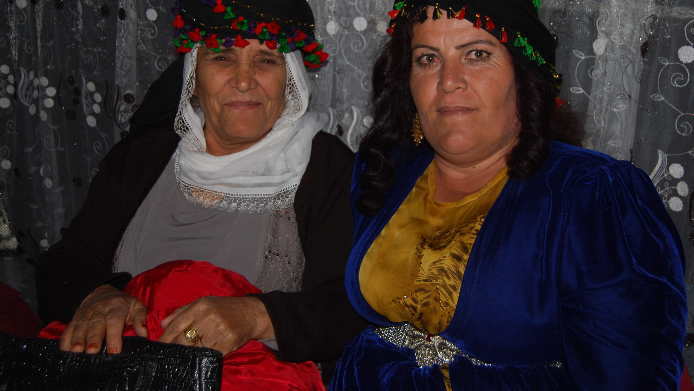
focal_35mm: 41
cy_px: 159
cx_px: 347
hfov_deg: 49.4
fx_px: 755
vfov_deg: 29.0
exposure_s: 1/60
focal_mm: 26
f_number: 4.2
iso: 200
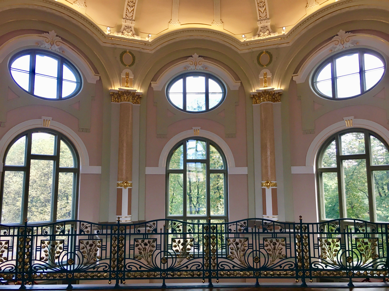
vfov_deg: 48.2
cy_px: 146
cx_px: 194
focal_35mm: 29
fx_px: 326
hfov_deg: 61.7
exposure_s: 1/33
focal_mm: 4.15
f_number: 2.2
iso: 32
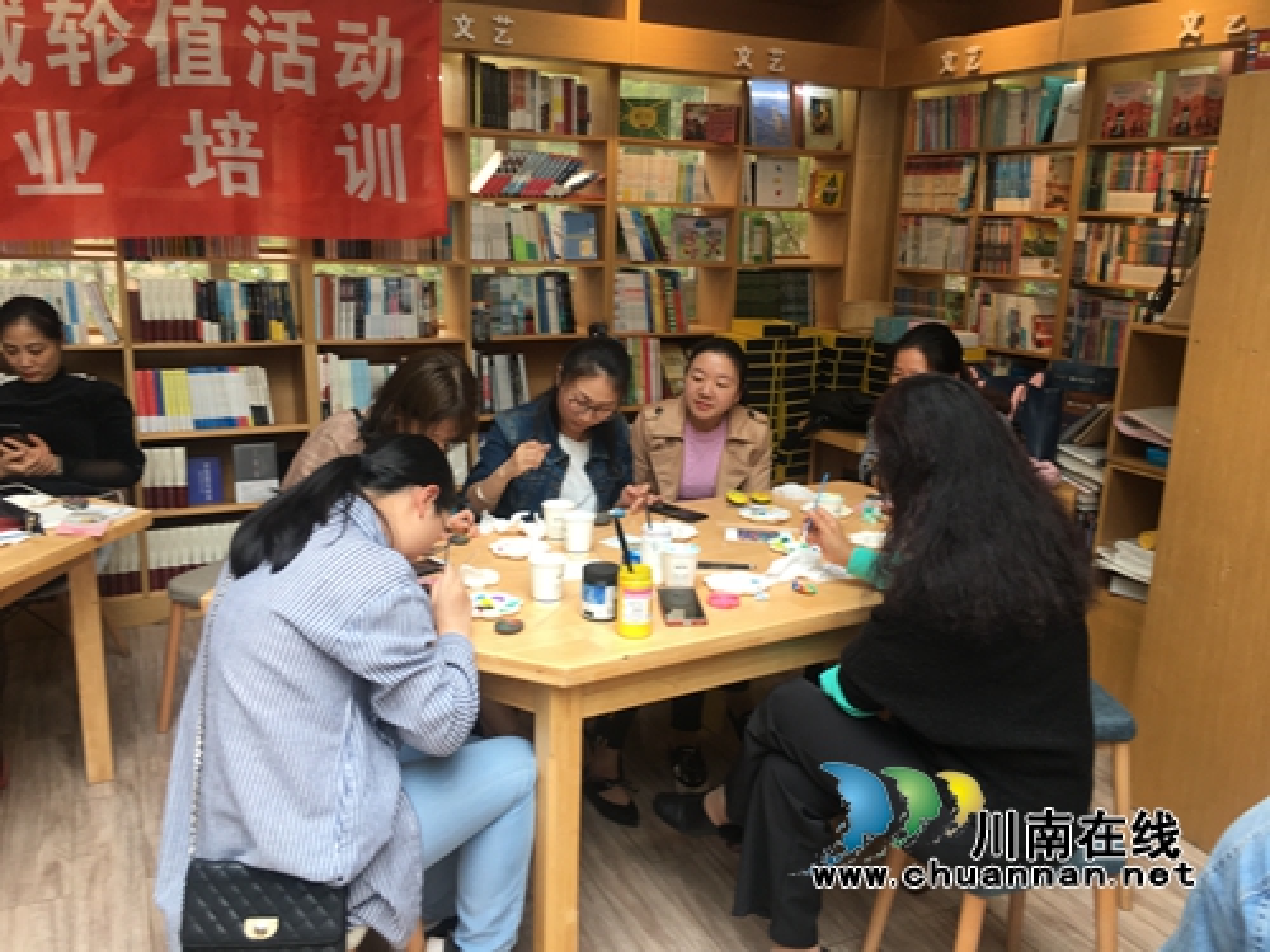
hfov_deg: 61.7
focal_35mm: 29
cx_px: 635
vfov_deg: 48.2
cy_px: 476
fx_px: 1064
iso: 25
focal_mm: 4.15
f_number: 2.2
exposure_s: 1/50
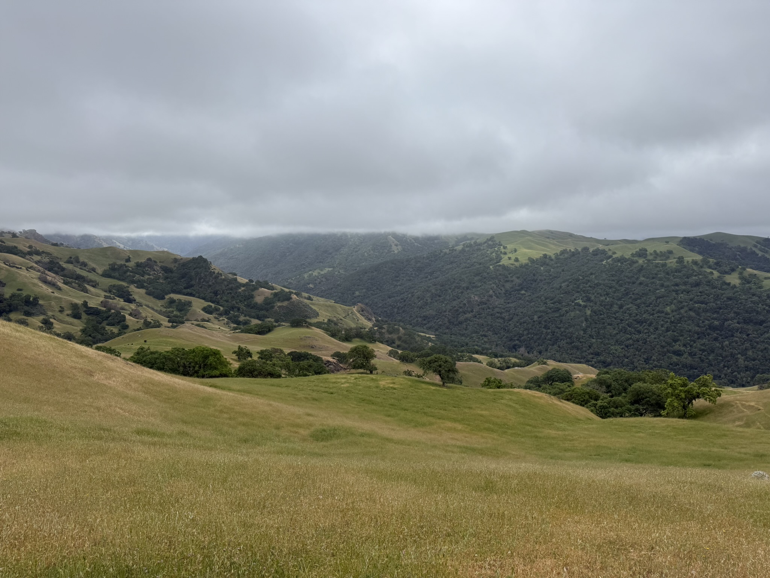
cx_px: 385
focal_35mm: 24
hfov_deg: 71.6
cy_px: 289
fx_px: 534
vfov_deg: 56.8
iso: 80
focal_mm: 6.76
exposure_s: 1/5714
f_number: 1.78
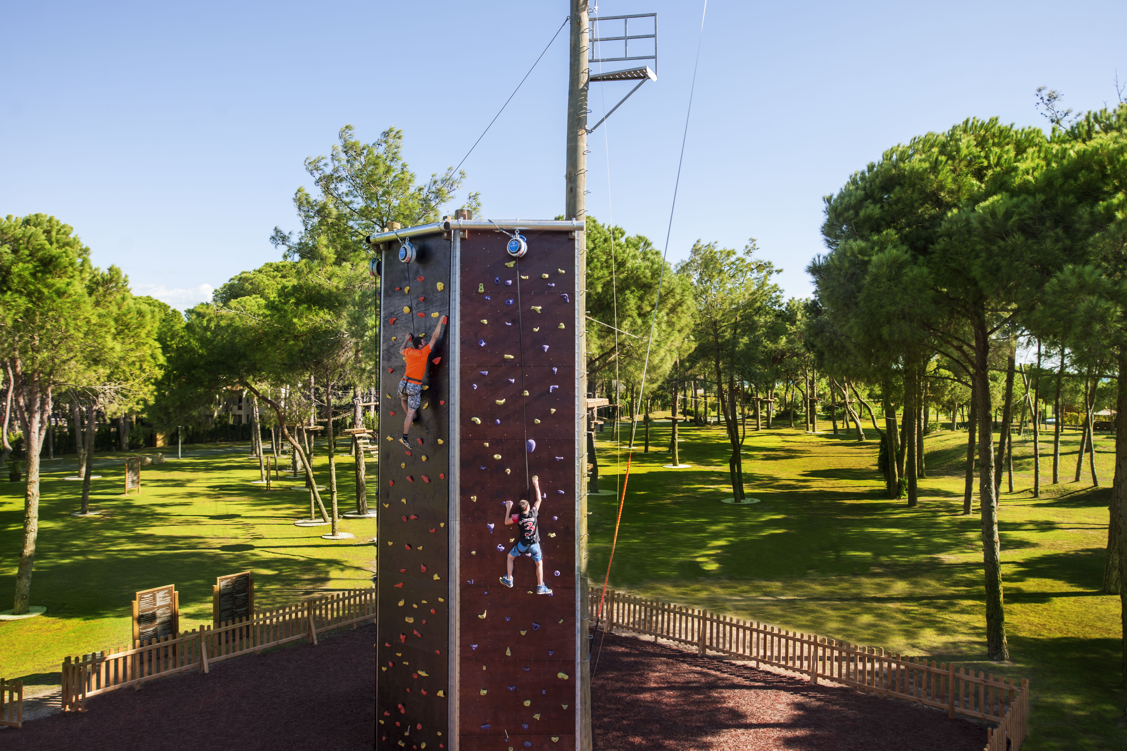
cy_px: 376
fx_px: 751
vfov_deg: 53.1
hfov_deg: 73.7
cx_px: 564
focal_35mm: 24
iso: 100
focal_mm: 24
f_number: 4.8
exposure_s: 1/250
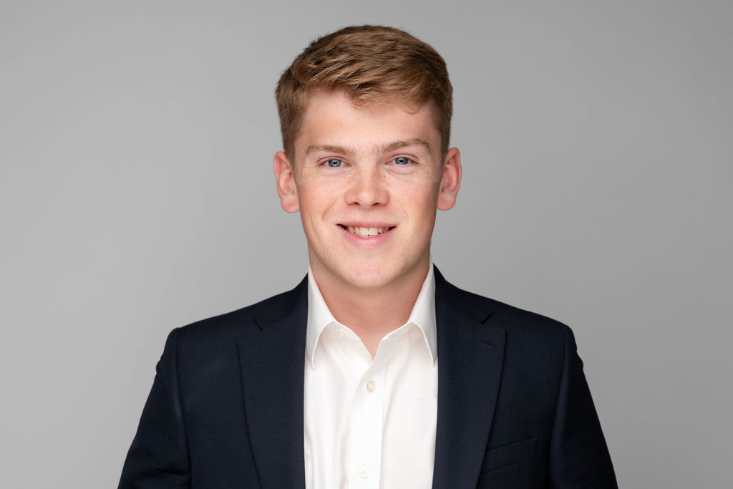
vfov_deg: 23.8
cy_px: 244
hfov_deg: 35.0
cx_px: 366
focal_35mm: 57
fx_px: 1161
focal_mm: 57
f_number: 5.6
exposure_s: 1/200
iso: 50
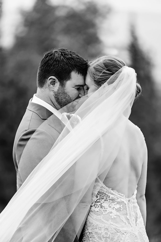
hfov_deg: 6.9
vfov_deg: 10.3
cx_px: 80
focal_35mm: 200
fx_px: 1342
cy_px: 121
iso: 100
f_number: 3.2
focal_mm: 200
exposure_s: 1/400
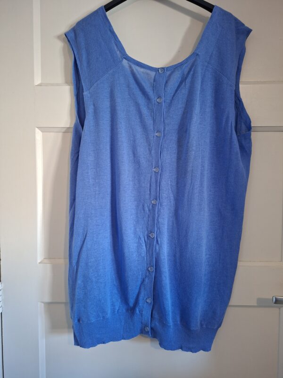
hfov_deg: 58.9
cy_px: 189
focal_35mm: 23
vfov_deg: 73.9
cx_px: 142
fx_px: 251
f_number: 1.8
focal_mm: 5.54
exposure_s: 1/24
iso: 400
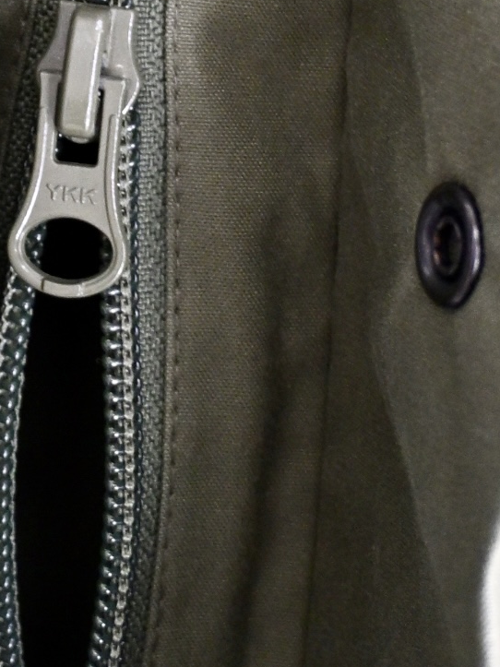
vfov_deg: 15.8
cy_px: -378
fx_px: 2167
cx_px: 91
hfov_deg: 13.1
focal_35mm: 112
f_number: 4
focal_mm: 22.5
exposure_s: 1/30
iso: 640
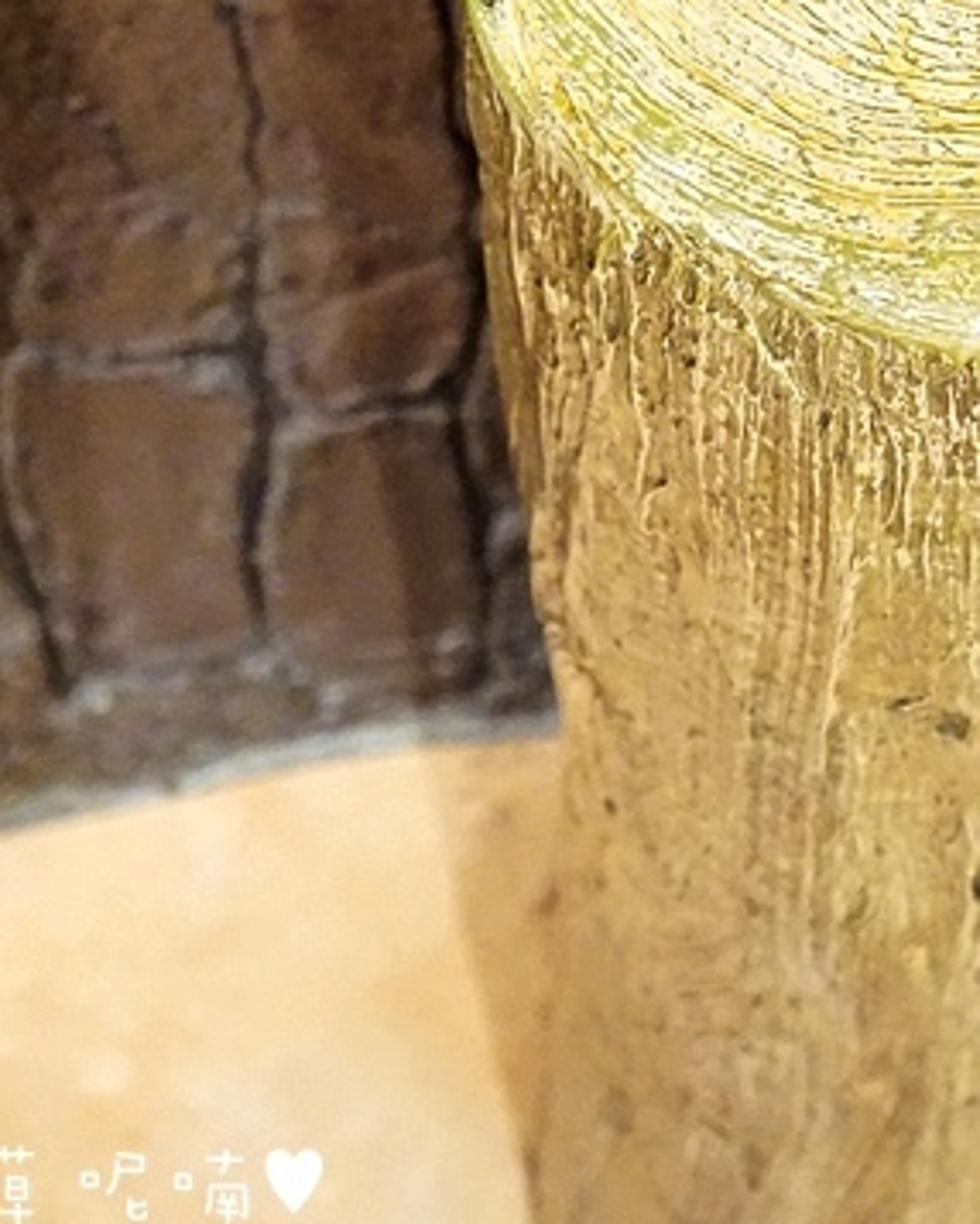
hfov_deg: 14.3
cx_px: 1148
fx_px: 3804
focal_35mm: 105
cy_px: 173
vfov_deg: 18.0
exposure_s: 1/60
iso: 3200
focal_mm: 26
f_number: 4
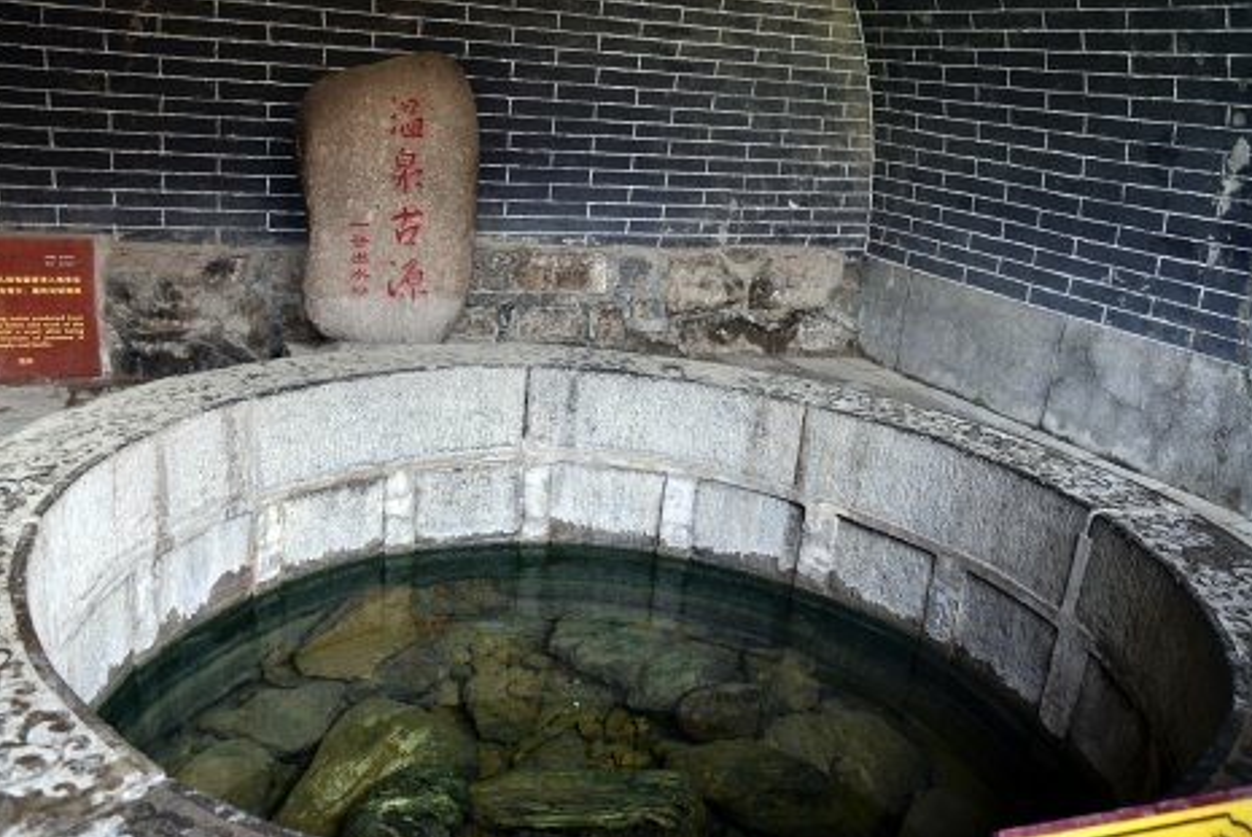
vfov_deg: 40.0
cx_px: 584
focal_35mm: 33
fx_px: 1149
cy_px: 436
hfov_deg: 57.1
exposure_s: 1/20
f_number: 4
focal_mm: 30
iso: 100
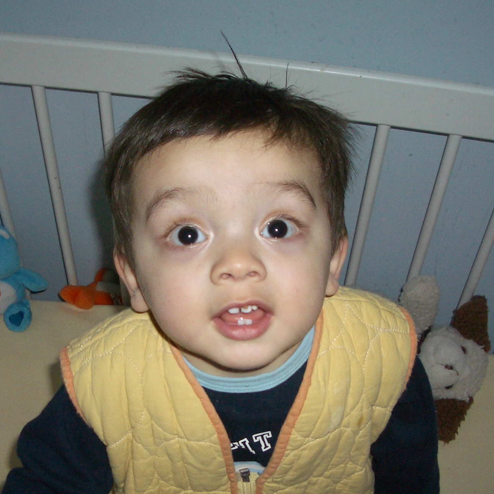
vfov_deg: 30.9
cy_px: 314
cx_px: 218
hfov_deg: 31.1
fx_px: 888
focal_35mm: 55
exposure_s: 1/60
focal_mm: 5.8
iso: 100
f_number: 2.6
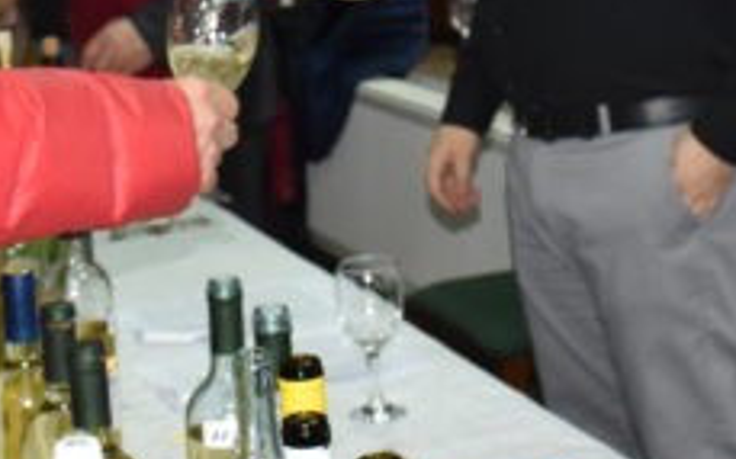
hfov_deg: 23.0
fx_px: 1805
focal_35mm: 90
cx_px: 453
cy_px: 19
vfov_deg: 14.3
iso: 800
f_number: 4.5
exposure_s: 1/80
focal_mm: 18
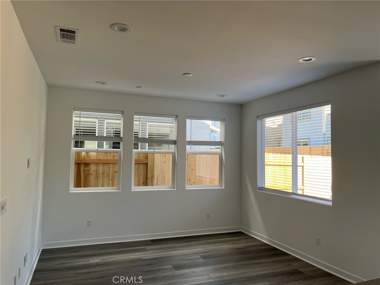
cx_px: 190
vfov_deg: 53.1
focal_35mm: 26
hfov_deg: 67.3
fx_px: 285
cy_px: 142
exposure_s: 1/167
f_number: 1.6
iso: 50
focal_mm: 5.1
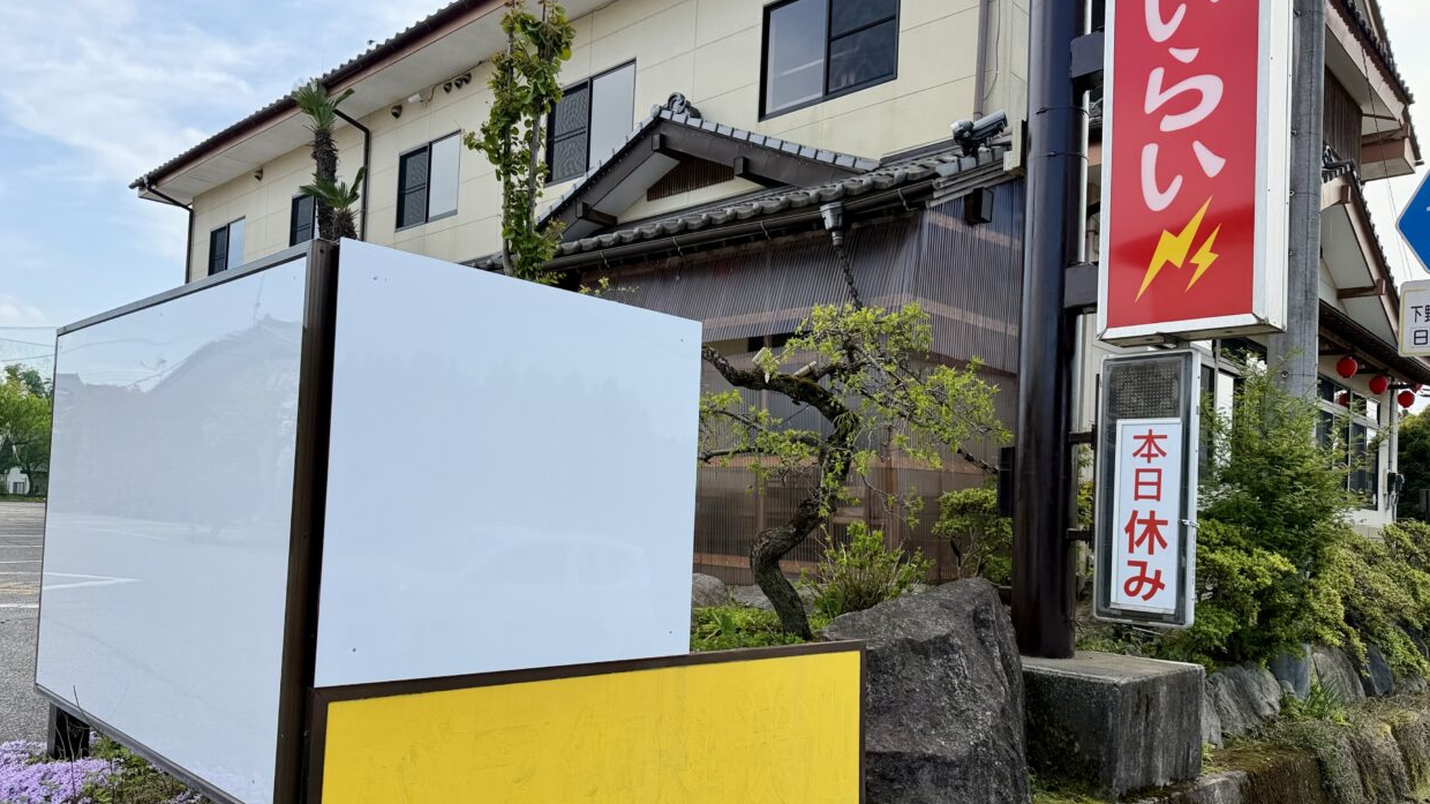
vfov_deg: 42.7
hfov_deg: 69.9
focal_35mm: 27
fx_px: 1024
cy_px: 472
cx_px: 725
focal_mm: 6.76
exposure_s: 1/2370
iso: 80
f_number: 1.78
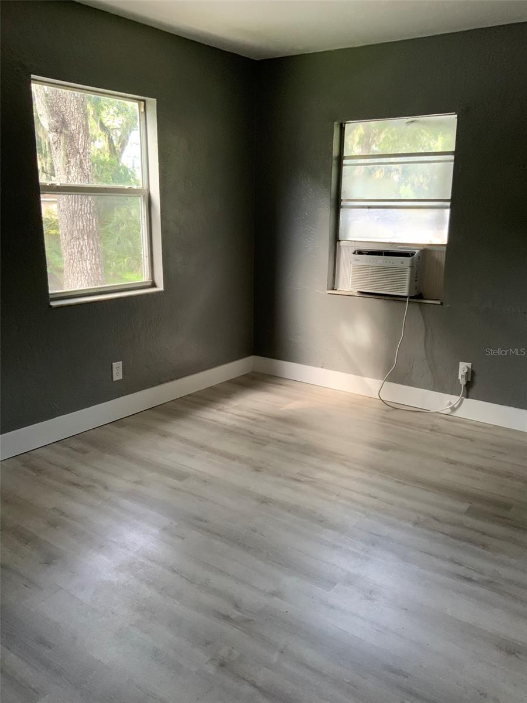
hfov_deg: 48.2
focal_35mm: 29
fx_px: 589
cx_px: 264
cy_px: 352
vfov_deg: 61.7
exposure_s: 1/60
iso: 100
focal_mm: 3
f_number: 1.8
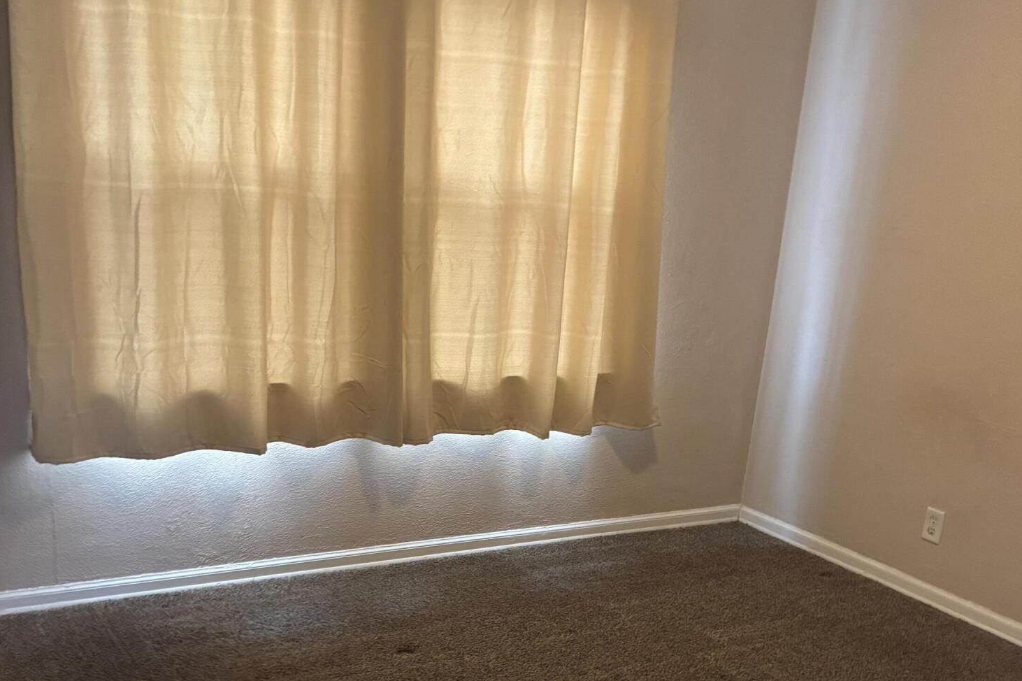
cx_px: 521
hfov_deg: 51.9
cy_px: 538
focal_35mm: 37
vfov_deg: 34.9
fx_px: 1050
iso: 500
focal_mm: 5.96
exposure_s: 1/40
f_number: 1.6
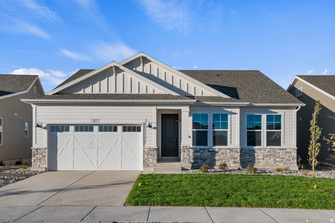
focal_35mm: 30
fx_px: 279
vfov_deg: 43.6
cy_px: 112
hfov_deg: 61.9
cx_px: 168
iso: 320
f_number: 8
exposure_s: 1/200
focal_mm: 30
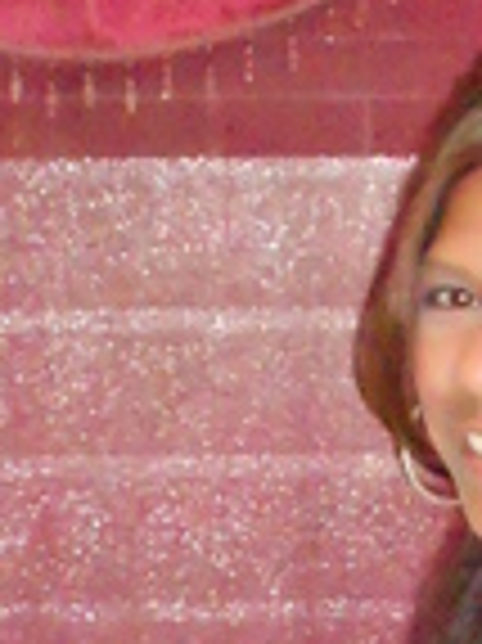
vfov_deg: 7.9
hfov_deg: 6.2
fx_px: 4462
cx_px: 464
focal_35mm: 240
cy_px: 1234
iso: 1250
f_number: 4.2
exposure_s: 1/30
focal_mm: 7.7
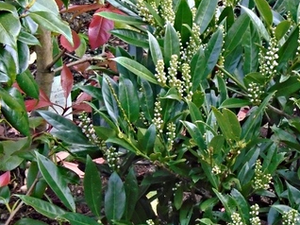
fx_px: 1186
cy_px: 90
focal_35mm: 137
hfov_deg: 14.2
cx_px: 279
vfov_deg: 10.8
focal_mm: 12
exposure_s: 1/125
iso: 400
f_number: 5.5
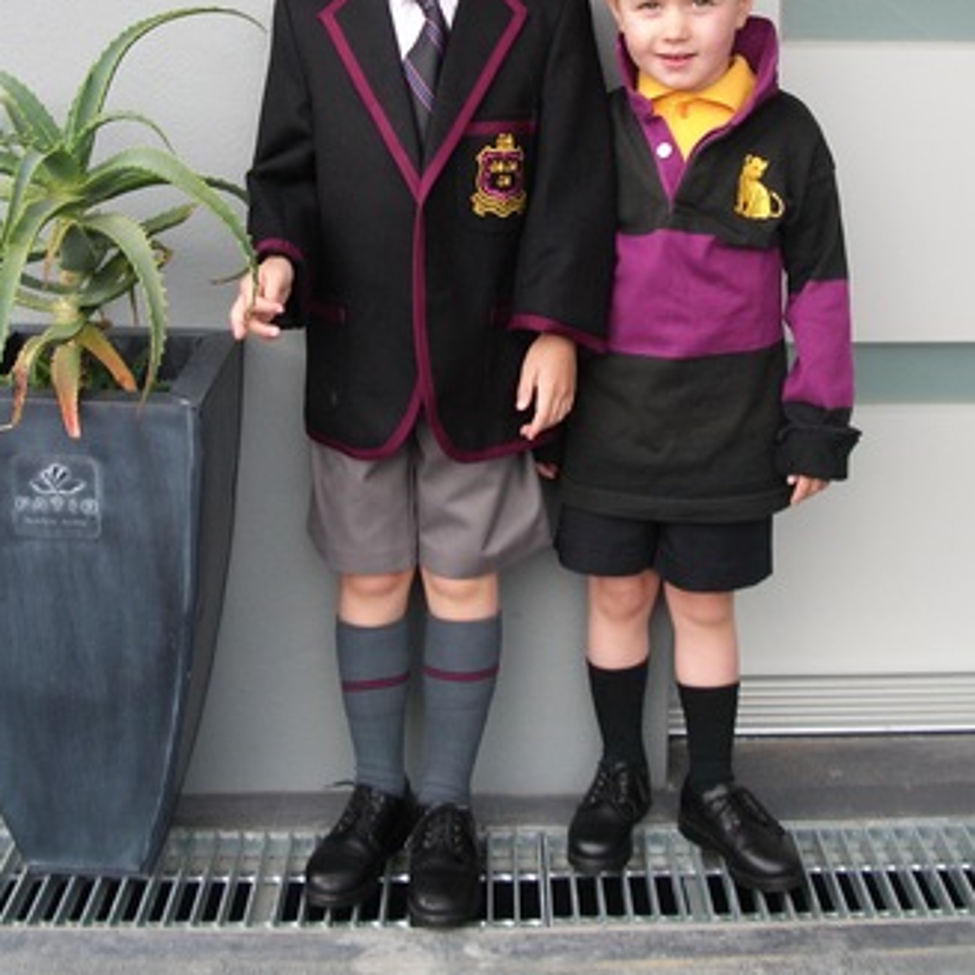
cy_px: 265
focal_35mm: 53
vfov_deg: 31.7
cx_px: 514
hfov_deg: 32.2
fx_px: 1689
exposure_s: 1/100
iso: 100
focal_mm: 6.8
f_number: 2.8
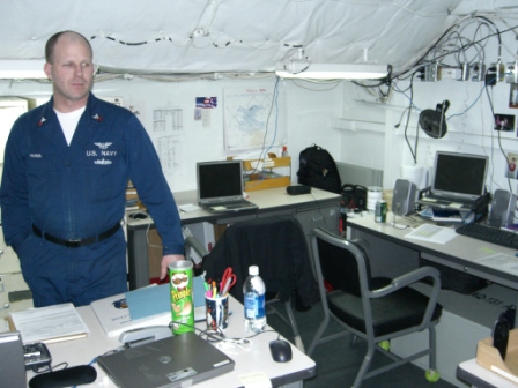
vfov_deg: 37.7
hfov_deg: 49.0
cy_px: 194
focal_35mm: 38
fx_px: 569
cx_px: 259
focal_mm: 7.9
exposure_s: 1/60
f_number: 2.8
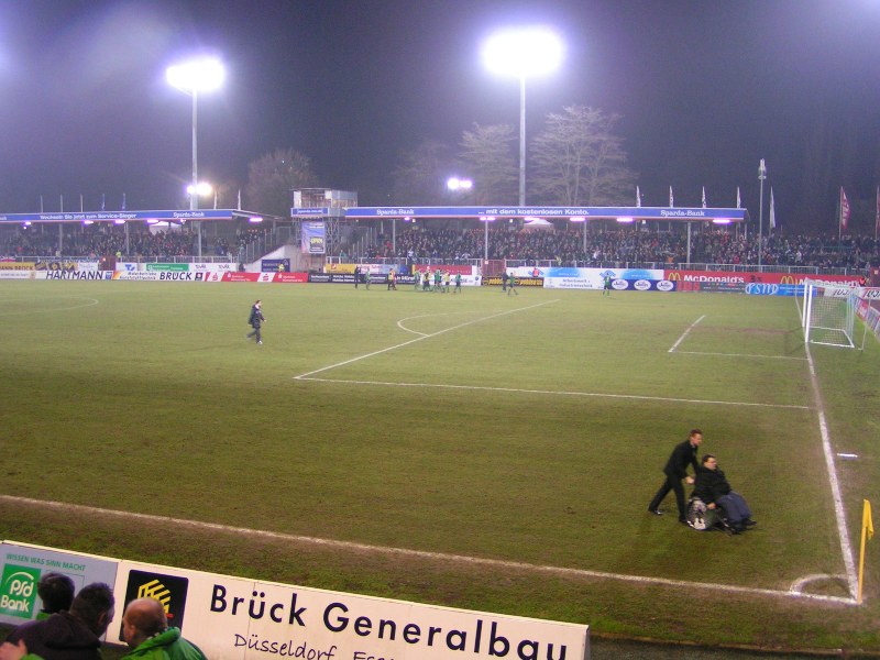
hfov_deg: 49.0
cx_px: 440
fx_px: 966
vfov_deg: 37.7
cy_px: 330
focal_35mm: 38
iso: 200
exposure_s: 1/30
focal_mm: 5.8
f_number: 2.8
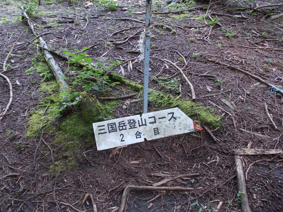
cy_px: 106
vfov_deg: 53.1
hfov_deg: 67.3
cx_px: 142
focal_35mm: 26
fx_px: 213
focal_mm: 4.6
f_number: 3.2
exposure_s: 1/25
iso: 125
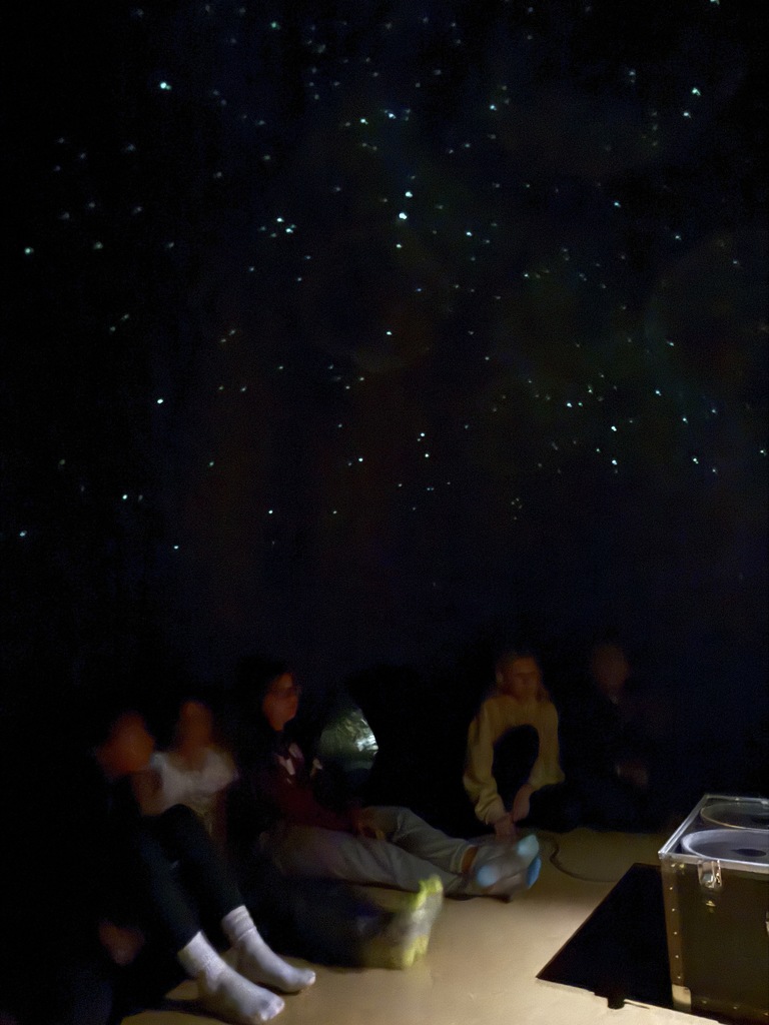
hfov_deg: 56.8
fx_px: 711
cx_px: 384
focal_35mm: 24
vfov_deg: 71.6
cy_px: 512
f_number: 1.78
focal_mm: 6.76
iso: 12500
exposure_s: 1
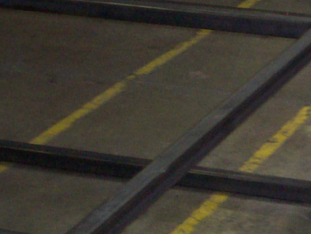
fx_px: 1348
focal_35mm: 150
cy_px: 81
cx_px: 411
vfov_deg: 9.9
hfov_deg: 12.7
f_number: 4.5
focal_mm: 5.9
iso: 140
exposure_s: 1/64
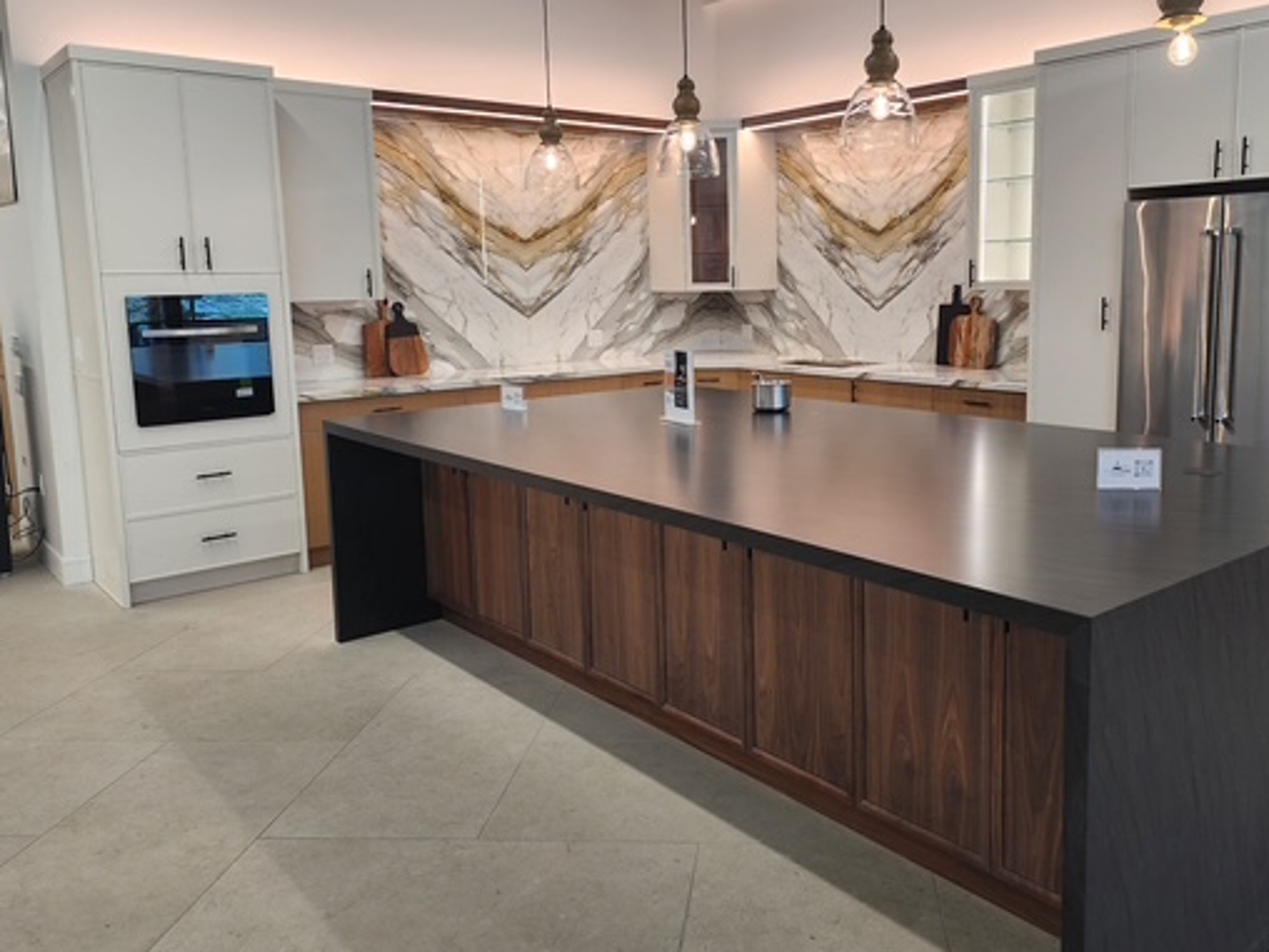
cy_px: 415
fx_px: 1063
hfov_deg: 61.3
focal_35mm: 29
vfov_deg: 48.1
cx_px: 739
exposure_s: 1/120
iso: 80
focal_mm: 6.4
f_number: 1.8
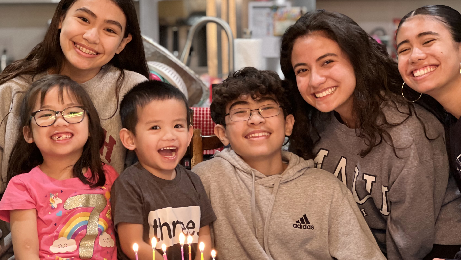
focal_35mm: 101
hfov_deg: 21.2
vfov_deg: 12.0
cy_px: 94
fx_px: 1235
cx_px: 229
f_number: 2.8
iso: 400
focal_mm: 9
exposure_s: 1/24
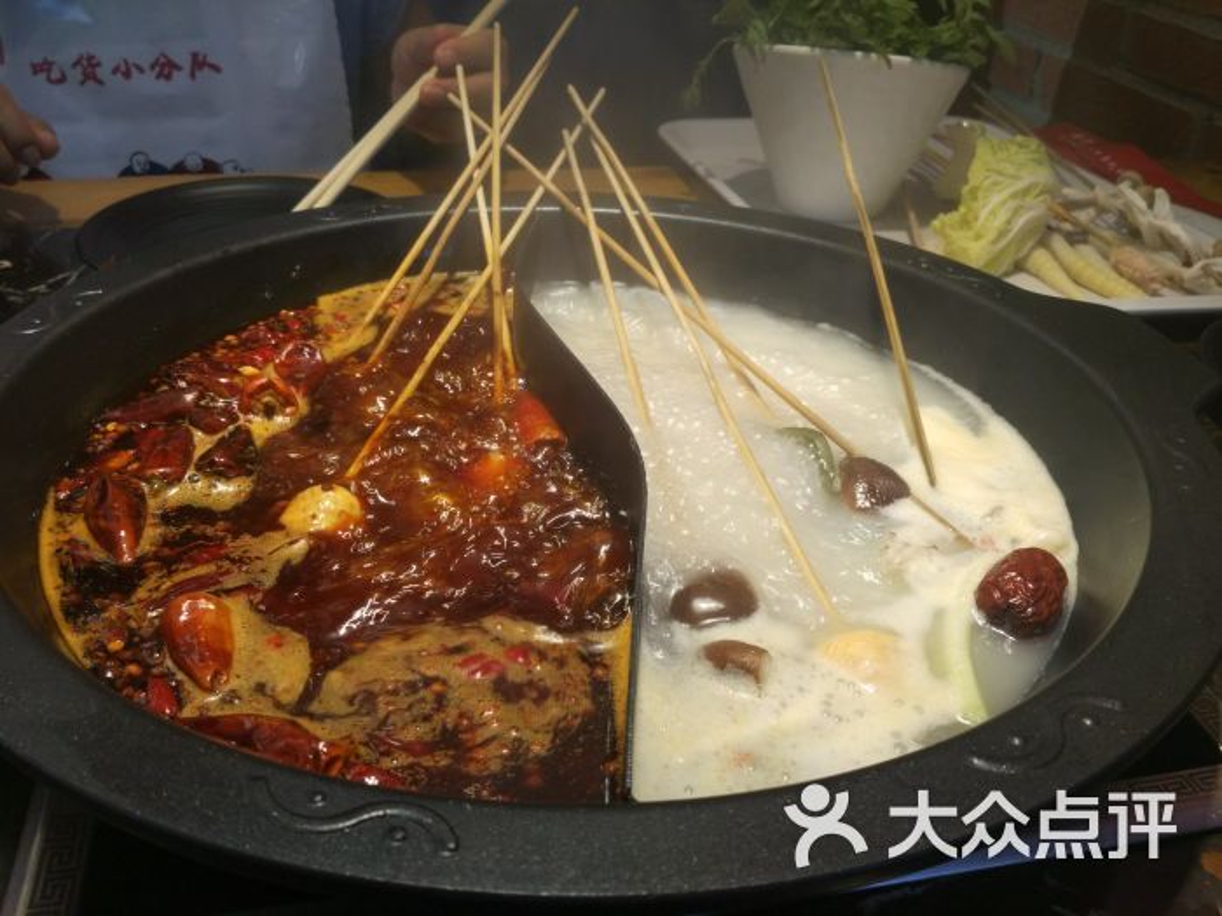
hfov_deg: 60.0
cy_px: 458
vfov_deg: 46.8
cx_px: 611
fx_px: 1059
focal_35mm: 30
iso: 139
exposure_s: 1/50
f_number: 2
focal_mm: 4.12
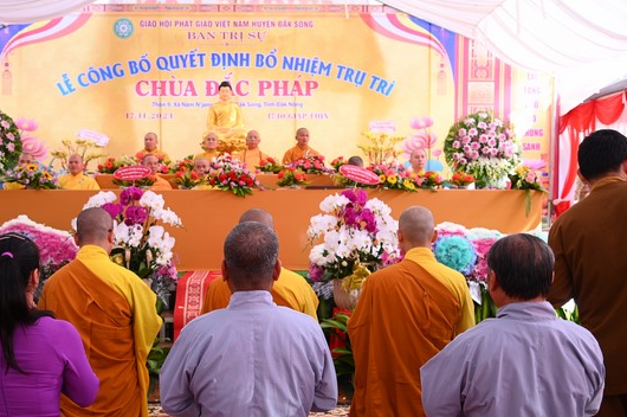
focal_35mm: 38
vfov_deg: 34.9
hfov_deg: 50.6
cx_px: 266
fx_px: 661
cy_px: 238
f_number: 4.5
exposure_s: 1/250
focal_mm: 31
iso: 800
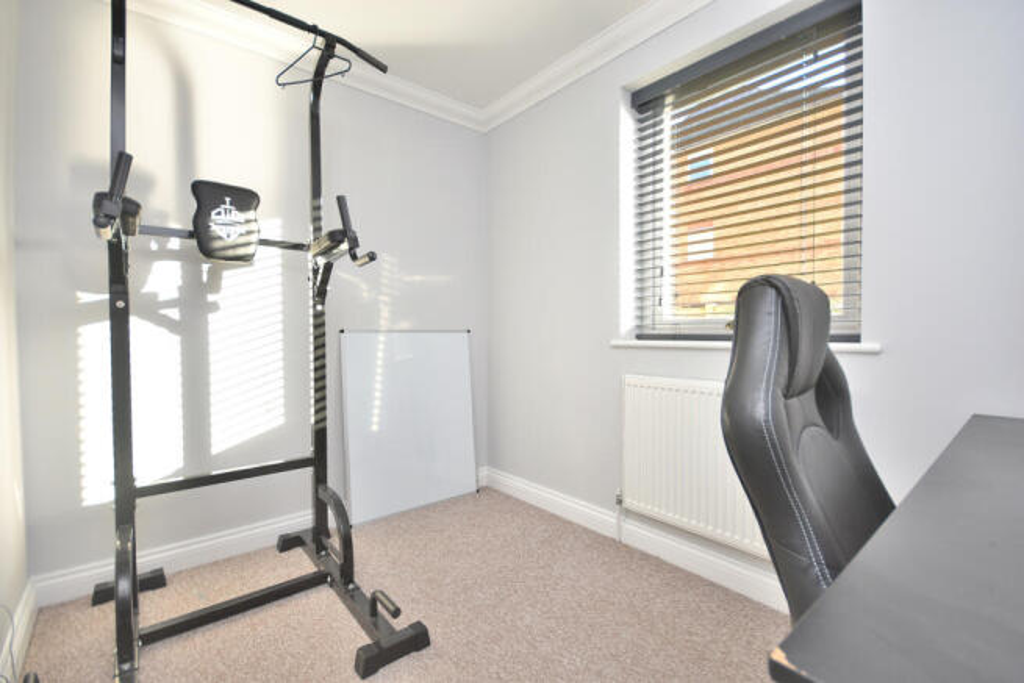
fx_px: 427
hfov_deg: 100.4
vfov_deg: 77.4
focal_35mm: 15
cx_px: 512
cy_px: 342
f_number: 4.5
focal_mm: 10
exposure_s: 1/40
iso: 100
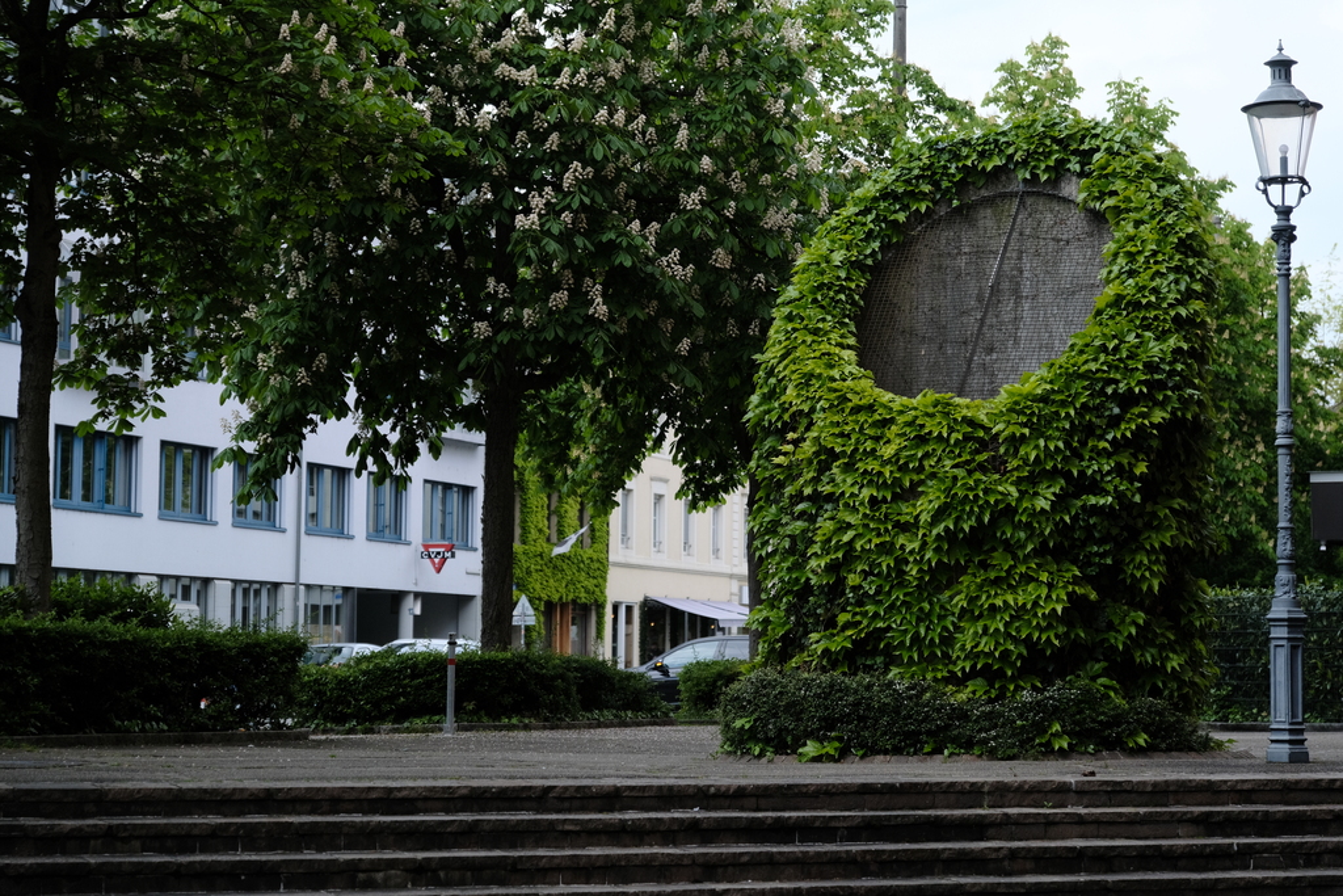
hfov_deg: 27.0
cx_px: 672
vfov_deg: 18.2
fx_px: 2798
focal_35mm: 75
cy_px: 448
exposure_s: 1/1900
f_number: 2.8
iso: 640
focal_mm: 50.3
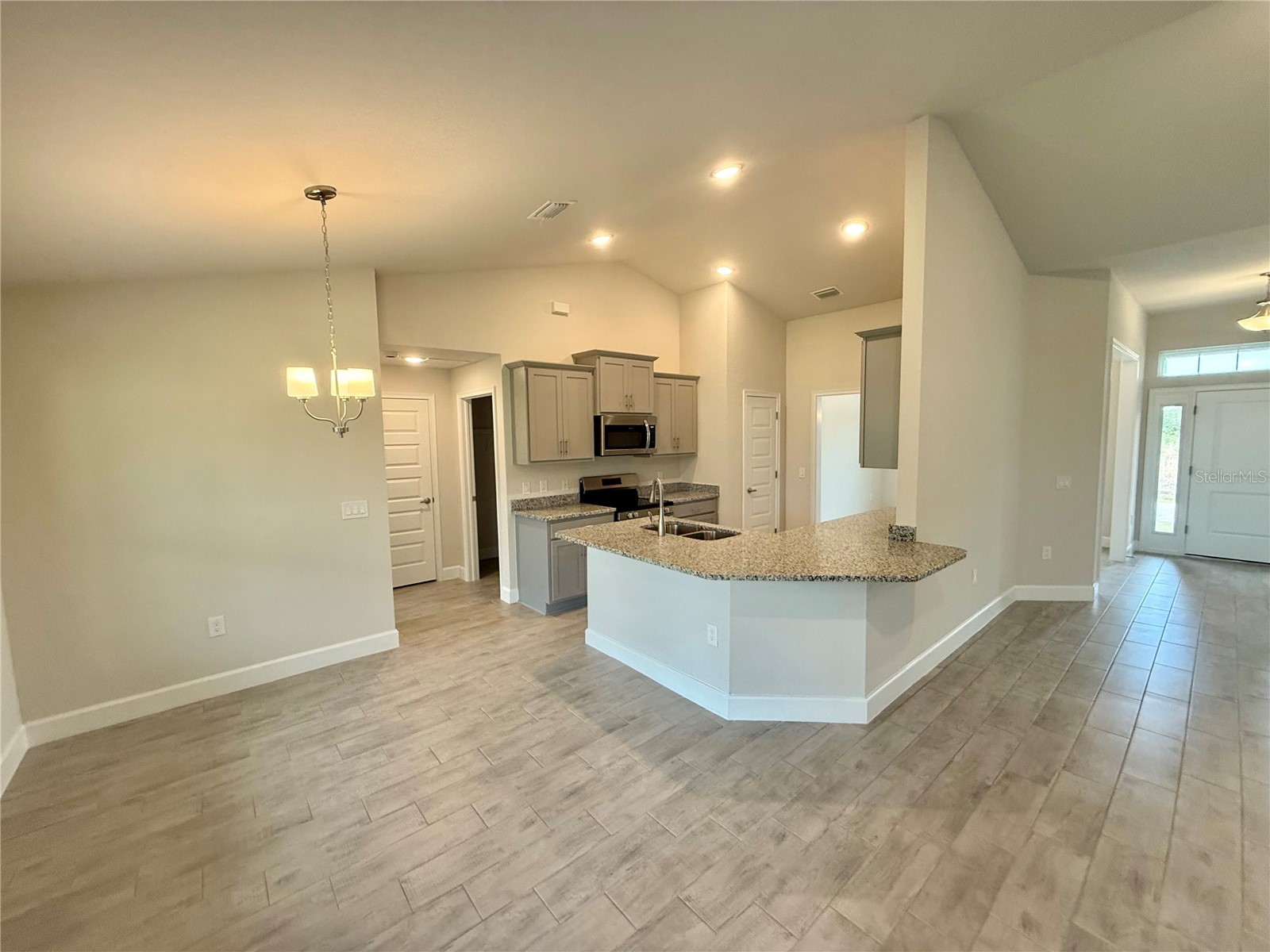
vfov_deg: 85.7
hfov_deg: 102.1
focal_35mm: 14
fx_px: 514
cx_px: 635
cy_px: 476
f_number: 2.2
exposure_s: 1/120
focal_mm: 2.22
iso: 200
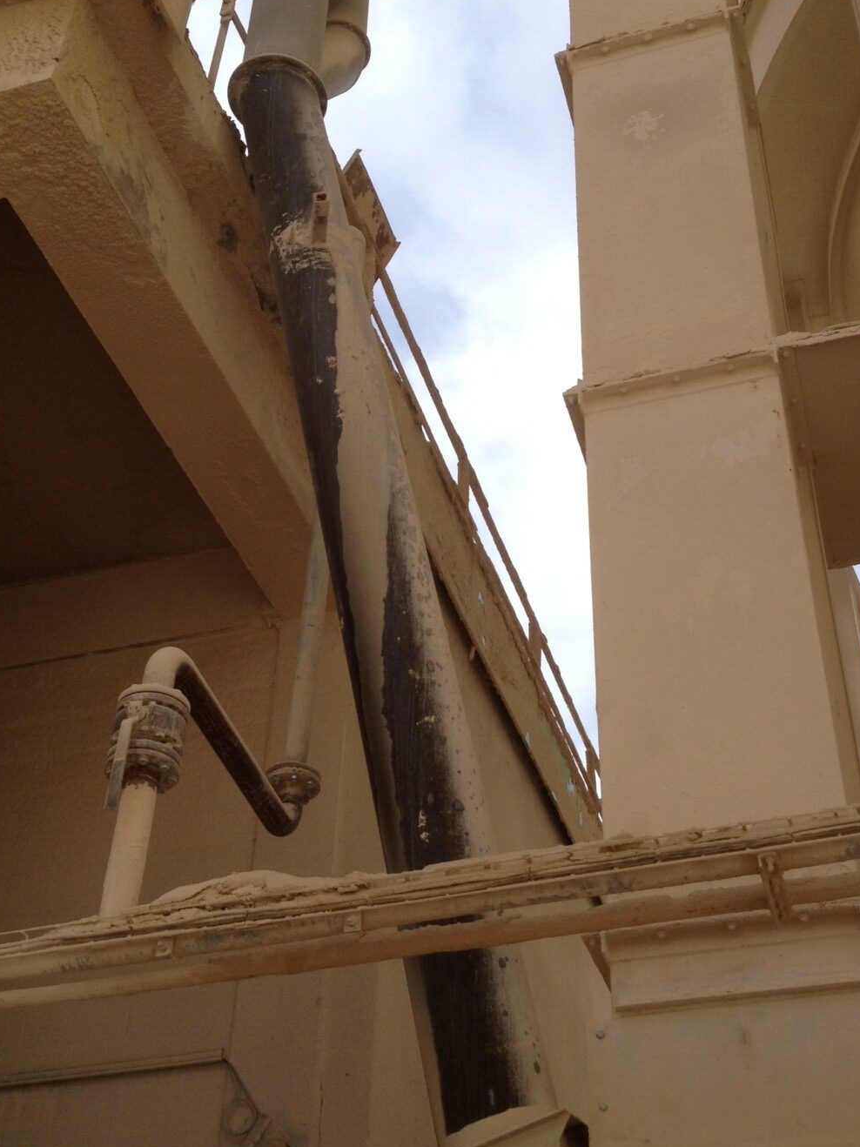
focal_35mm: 51
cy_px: 546
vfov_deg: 37.5
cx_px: 464
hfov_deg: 28.5
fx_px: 1690
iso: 64
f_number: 2.4
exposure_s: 1/1284
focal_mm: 4.28
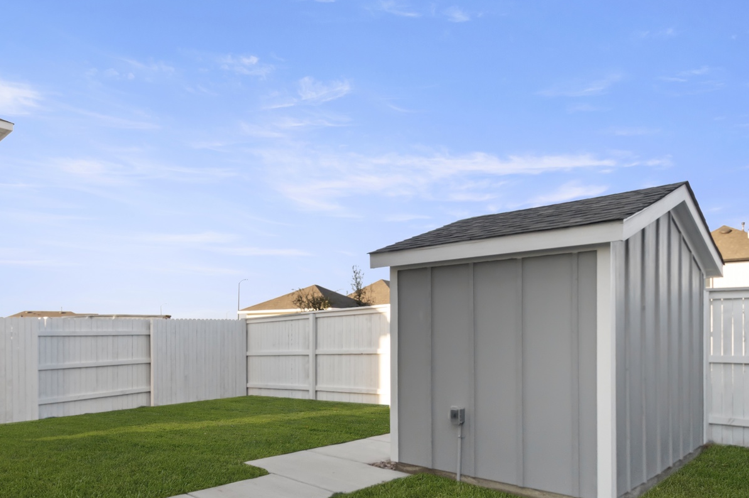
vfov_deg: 27.4
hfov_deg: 40.1
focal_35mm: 49
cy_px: 316
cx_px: 288
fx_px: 1019
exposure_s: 1/800
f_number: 8
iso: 400
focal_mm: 24
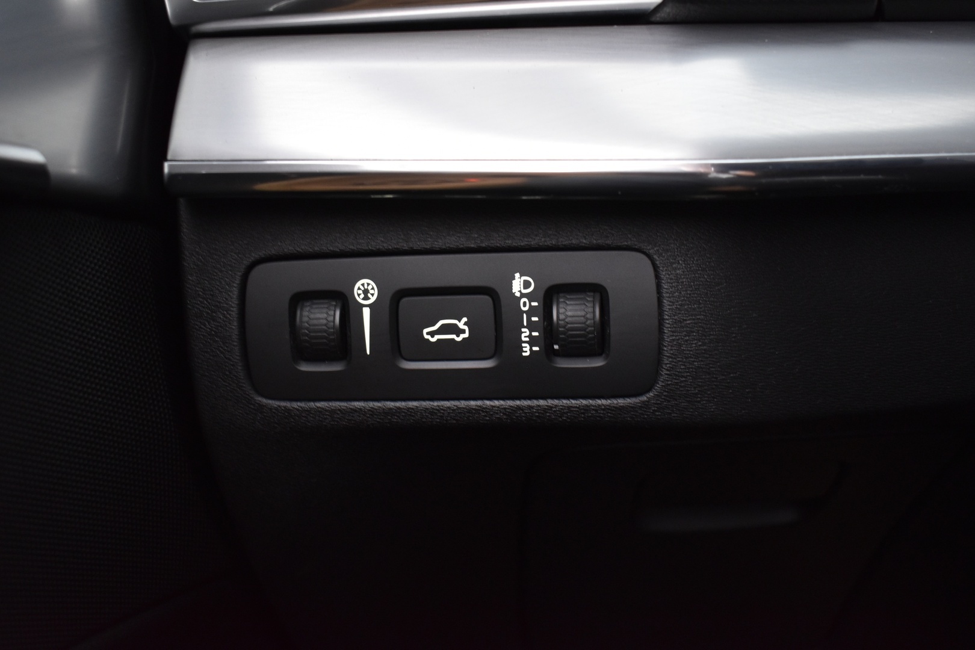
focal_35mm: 38
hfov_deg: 51.3
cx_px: 488
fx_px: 1016
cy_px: 325
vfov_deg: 35.5
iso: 1250
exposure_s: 1/5
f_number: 4
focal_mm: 25
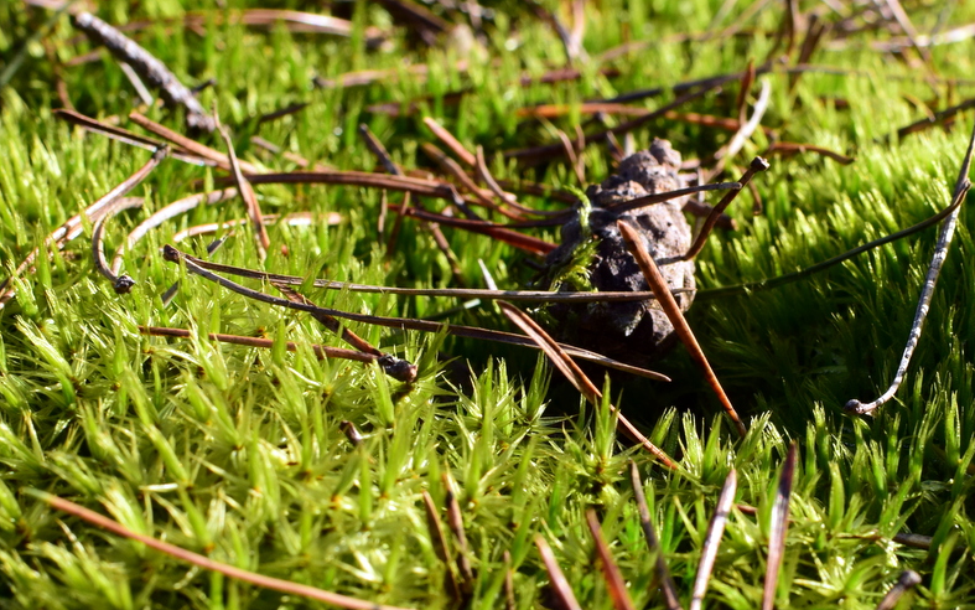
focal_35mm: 55
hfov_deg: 37.2
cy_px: 294
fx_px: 1449
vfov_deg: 23.8
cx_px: 484
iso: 400
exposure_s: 1/200
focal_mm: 35
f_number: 10
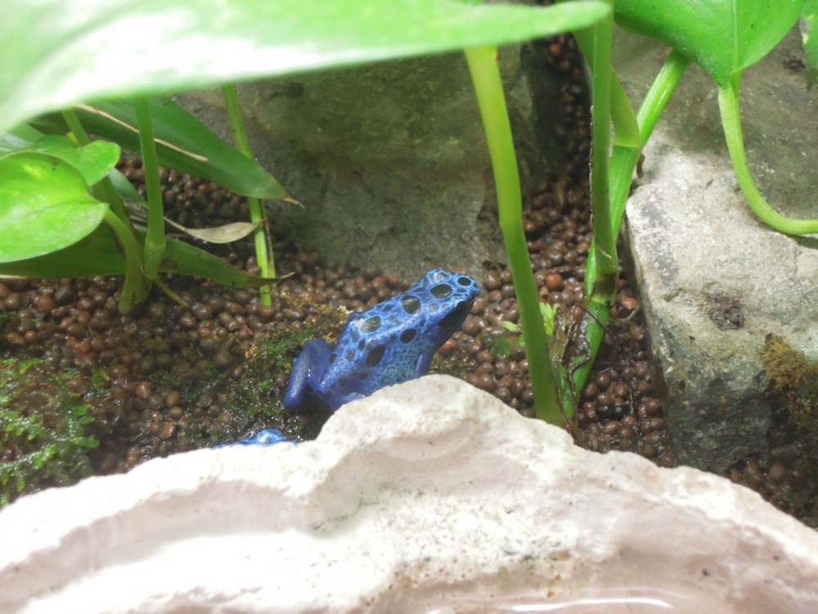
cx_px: 409
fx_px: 1820
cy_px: 307
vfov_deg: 19.1
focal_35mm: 77
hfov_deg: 25.3
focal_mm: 13.8
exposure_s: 1/13
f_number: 4.2
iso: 800
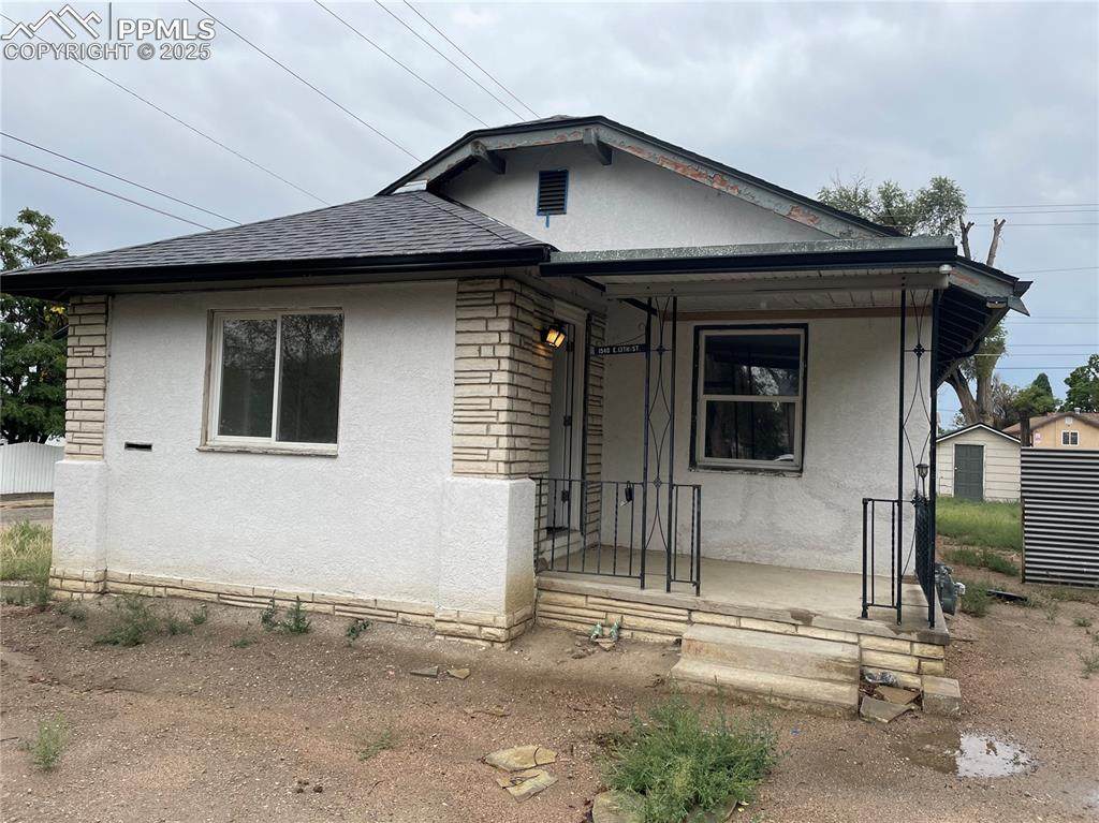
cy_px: 412
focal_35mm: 26
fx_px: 825
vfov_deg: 53.0
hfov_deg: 67.3
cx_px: 550
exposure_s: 1/1490
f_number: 1.6
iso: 32
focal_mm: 4.2
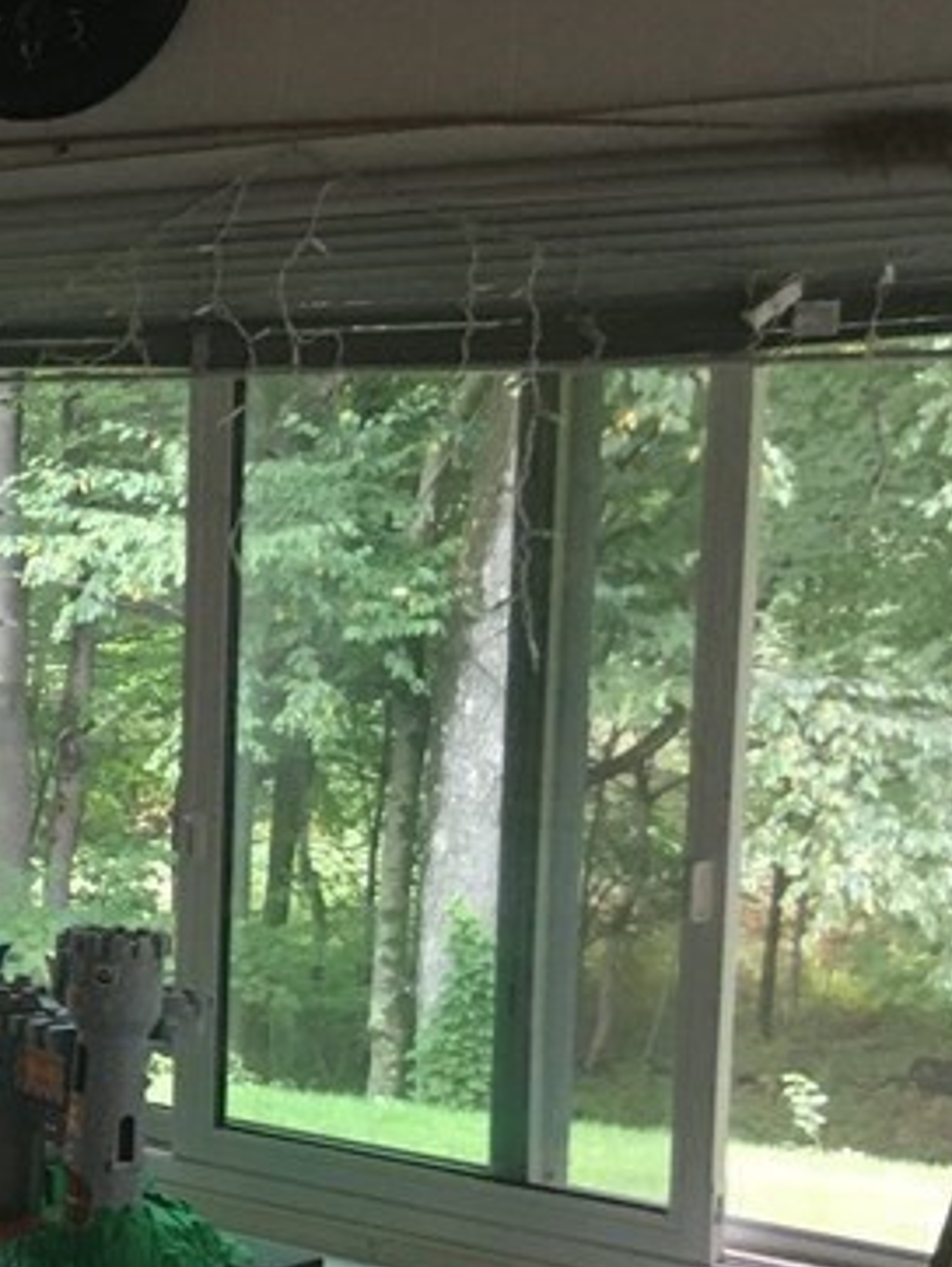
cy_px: 858
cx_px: -794
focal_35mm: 82
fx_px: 3003
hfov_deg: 15.4
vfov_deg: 23.7
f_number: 2.2
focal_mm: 4.15
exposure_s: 1/30
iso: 100
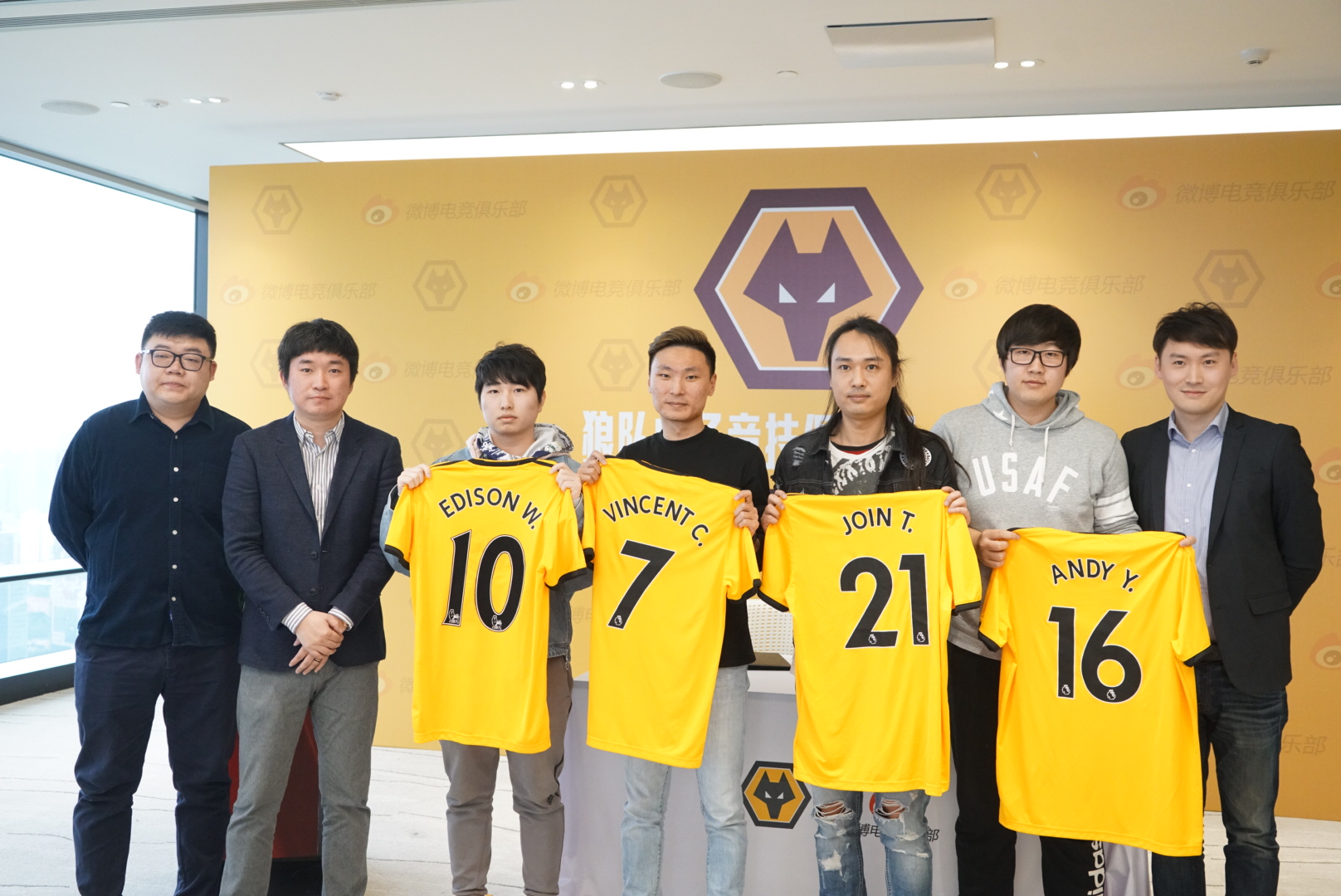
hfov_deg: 51.9
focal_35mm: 37
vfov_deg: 36.0
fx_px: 1379
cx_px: 670
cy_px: 448
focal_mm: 37
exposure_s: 1/250
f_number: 4
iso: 4000
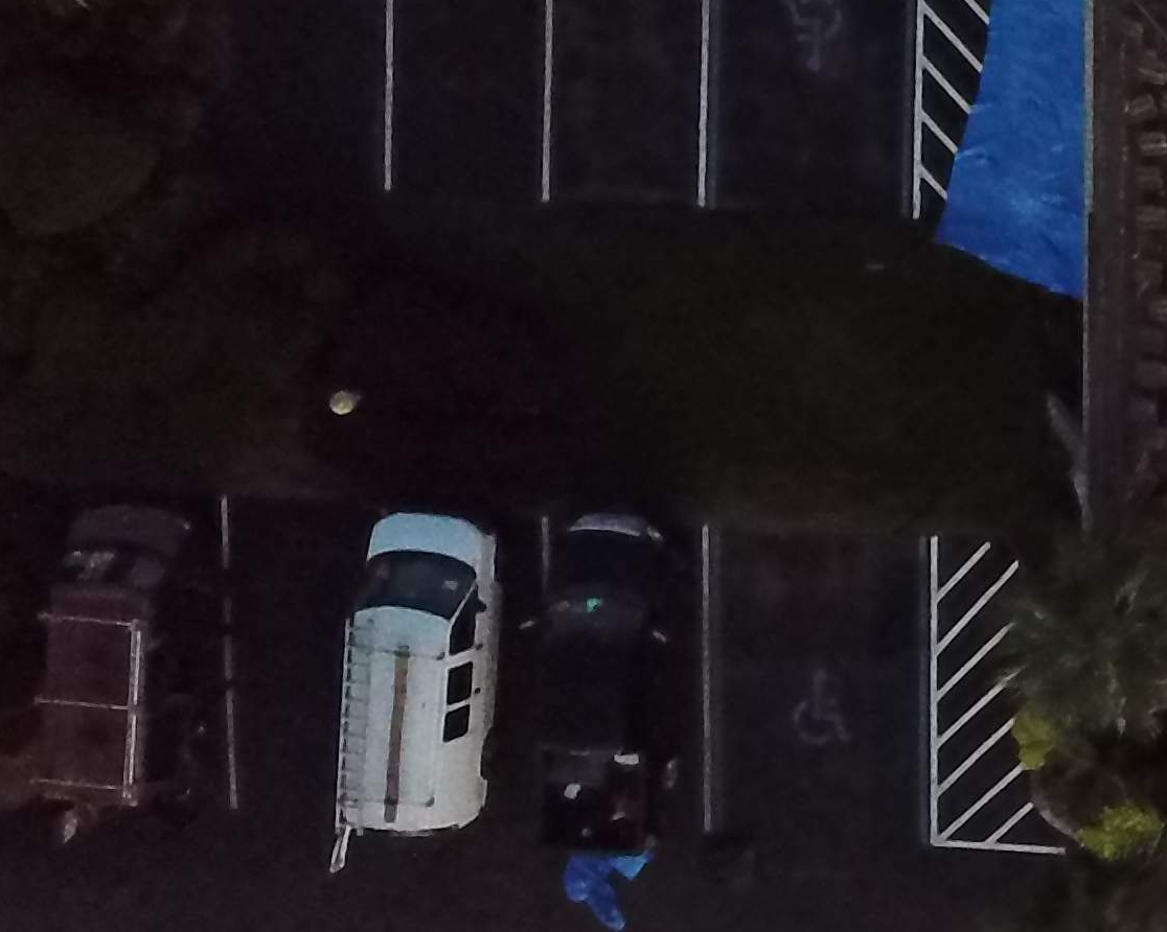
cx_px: 1989
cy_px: 72
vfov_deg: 16.6
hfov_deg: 17.7
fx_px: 3142
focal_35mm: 91
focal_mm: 4.73
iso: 1600
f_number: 2.2
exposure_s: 1/8000
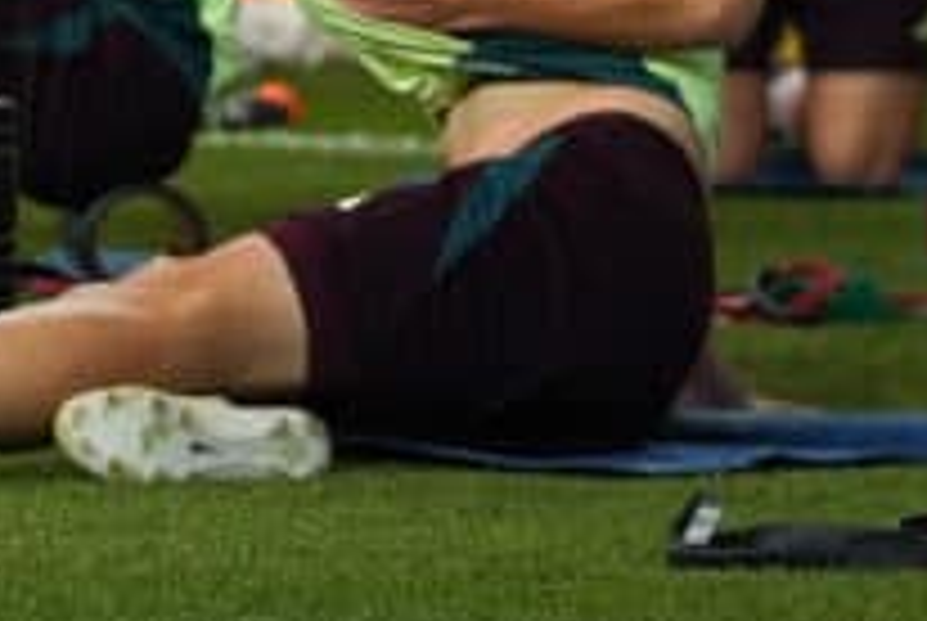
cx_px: -972
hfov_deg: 2.2
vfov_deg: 1.5
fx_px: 24188
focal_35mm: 938
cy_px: -691
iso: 800
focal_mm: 189
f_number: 2.8
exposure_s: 1/500
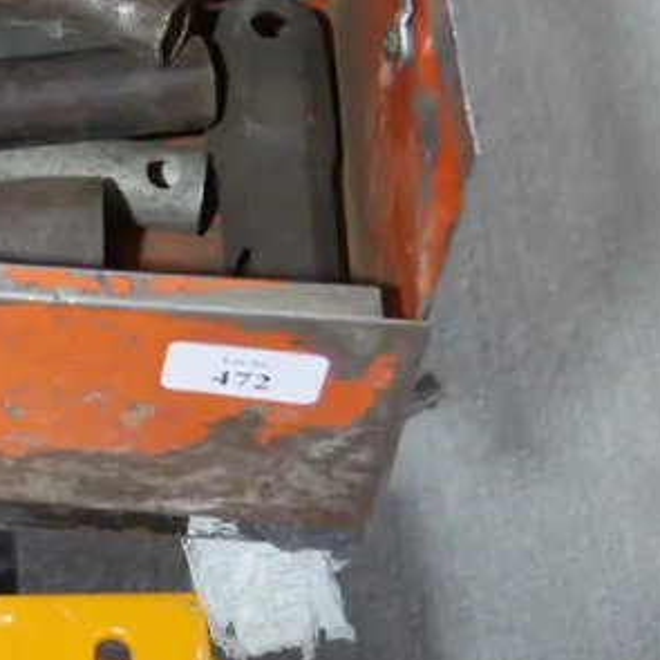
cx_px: -365
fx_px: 1985
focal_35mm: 92
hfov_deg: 16.9
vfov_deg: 18.2
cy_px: -75
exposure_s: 1/60
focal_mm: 15
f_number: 3.6
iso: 640
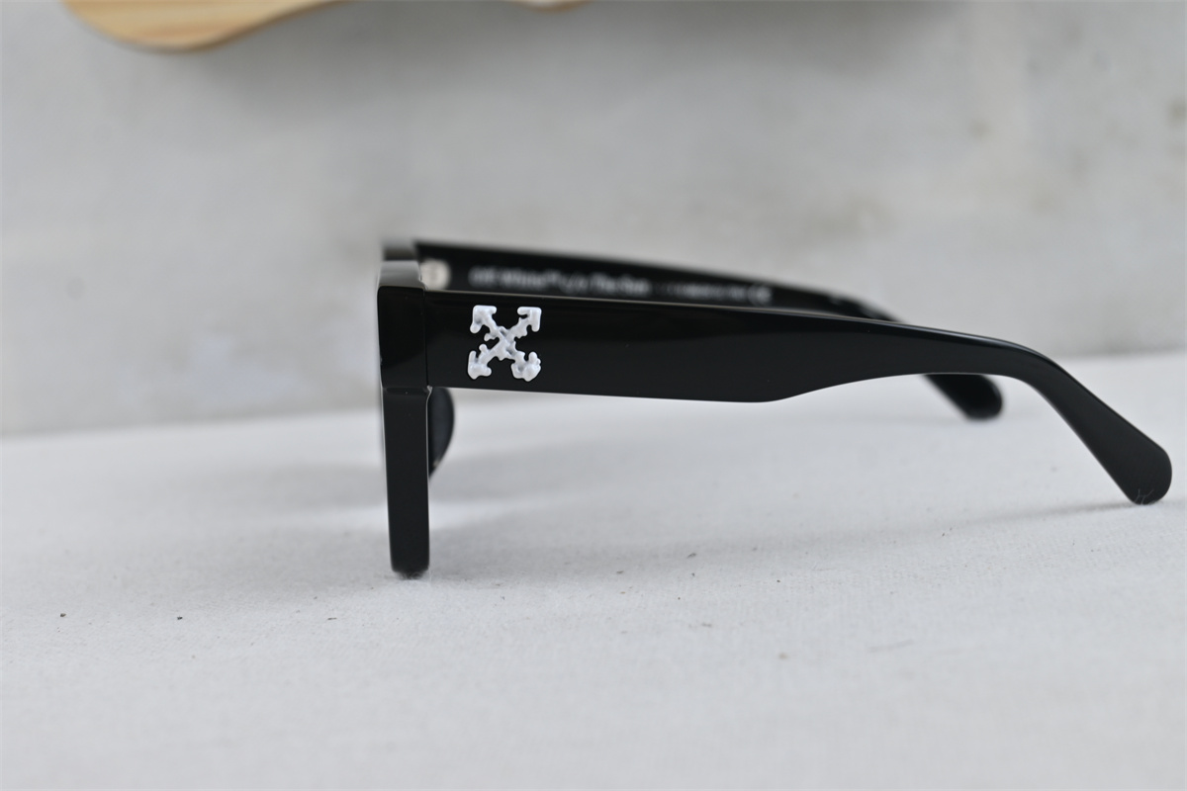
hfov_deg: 31.9
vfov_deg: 21.6
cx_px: 594
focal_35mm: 63
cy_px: 396
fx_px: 2077
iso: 100
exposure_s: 1/40
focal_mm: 42
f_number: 5.6
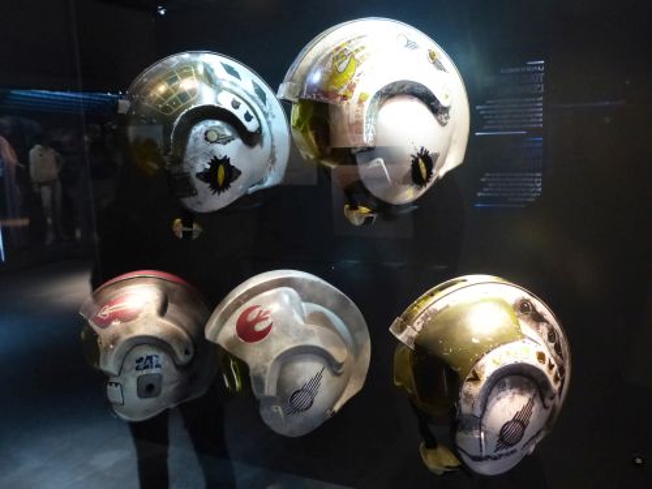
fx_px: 603
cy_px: 244
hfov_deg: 56.8
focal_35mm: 32
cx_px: 326
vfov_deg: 44.2
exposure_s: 1/20
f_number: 2.8
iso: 800
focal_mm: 5.8
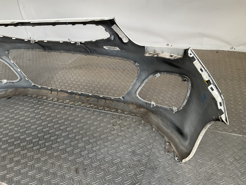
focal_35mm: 29
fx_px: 206
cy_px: 92
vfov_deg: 48.2
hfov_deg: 61.7
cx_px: 123
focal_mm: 3
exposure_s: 1/100
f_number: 1.8
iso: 25
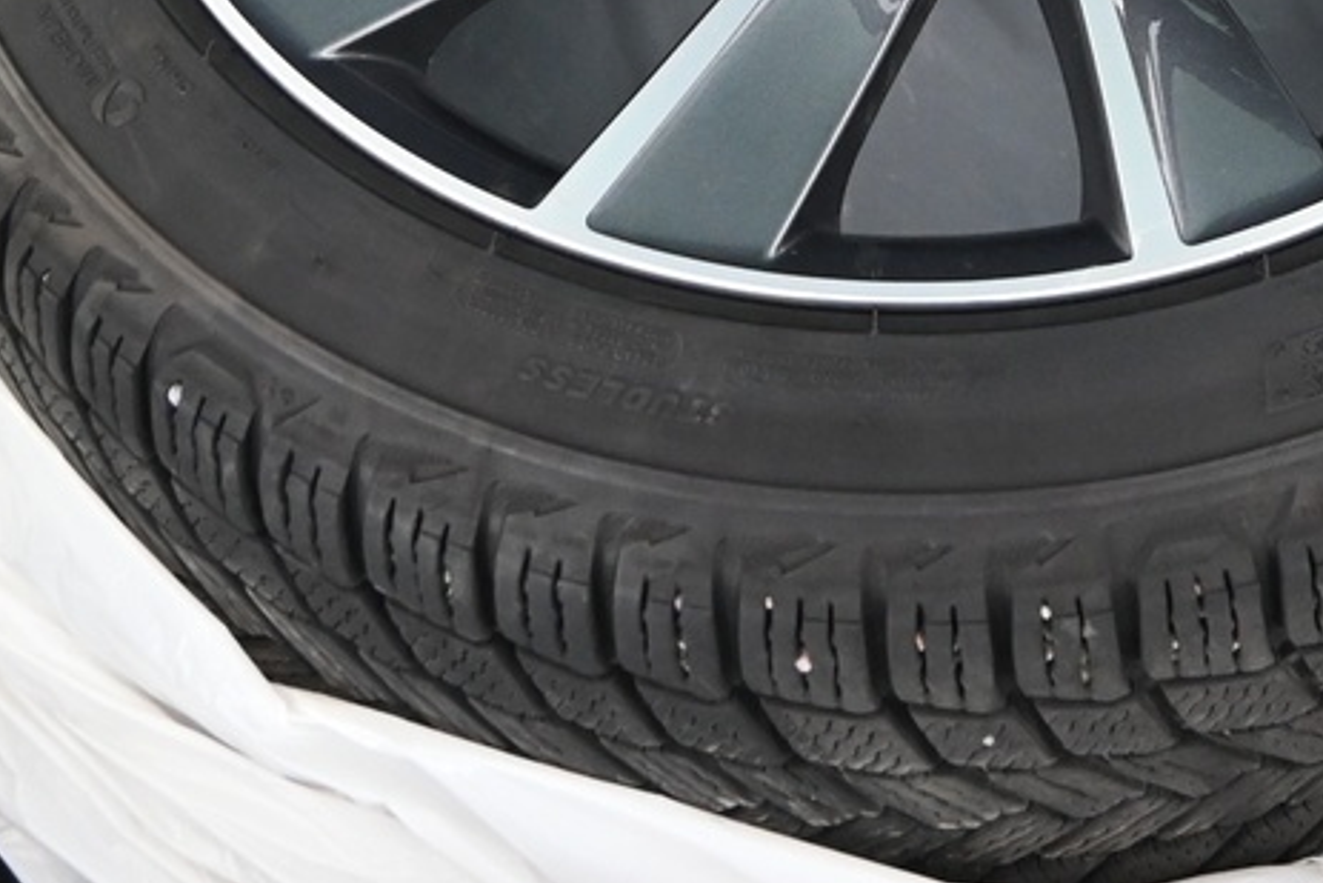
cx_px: 909
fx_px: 3088
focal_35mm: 84
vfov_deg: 15.0
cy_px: -454
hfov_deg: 24.0
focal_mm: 16
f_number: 3.5
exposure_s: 1/20
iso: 1600
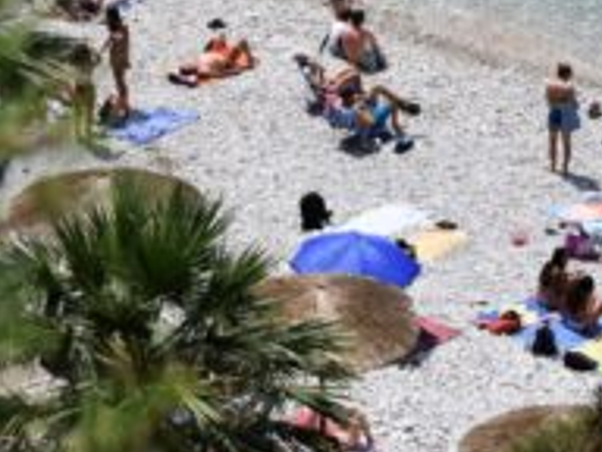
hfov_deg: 6.3
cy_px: -41
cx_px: 486
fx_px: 5495
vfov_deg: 4.7
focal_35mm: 316
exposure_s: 1/2000
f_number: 4.5
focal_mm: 70
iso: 200
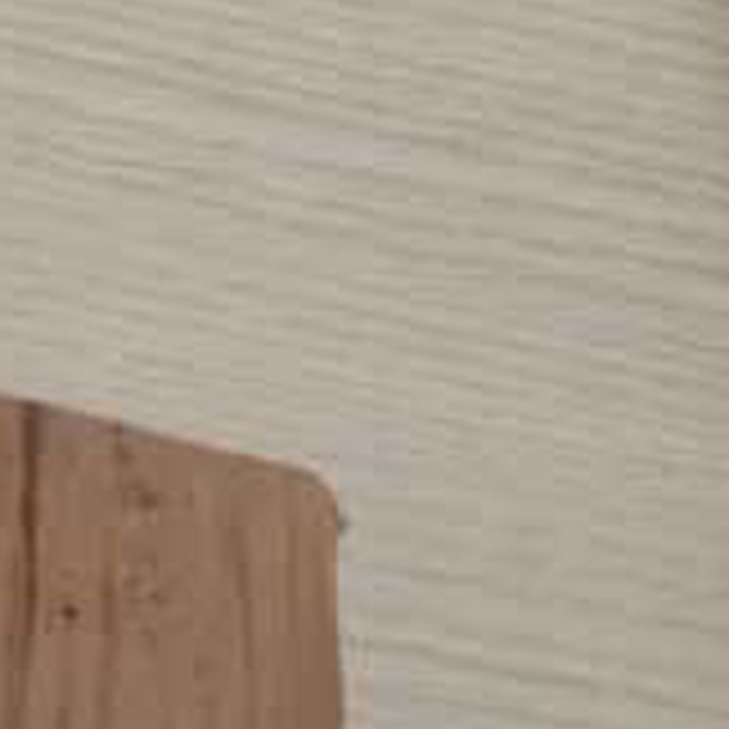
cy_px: 45
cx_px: -760
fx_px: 2359
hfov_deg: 14.4
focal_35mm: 99
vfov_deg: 17.3
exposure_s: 1/33.3
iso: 108
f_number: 1.8
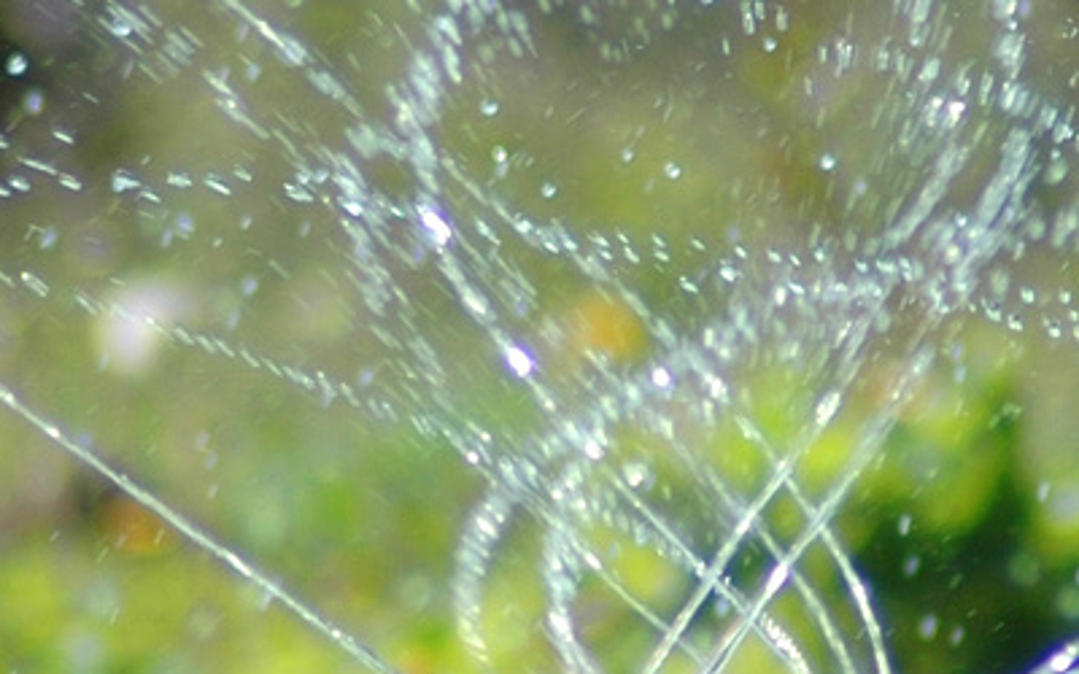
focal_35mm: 1744
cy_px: 156
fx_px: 51284
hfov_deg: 1.2
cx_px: 685
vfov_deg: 0.8
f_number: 5.6
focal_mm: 270
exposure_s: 1/640
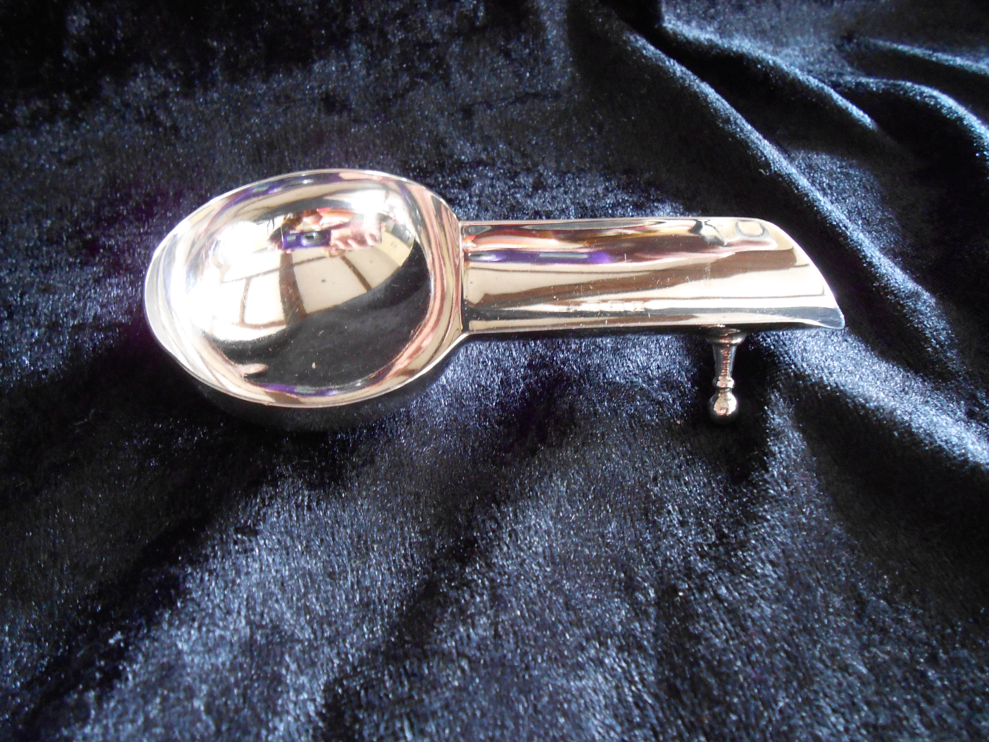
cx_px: 494
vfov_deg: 46.8
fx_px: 857
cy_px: 371
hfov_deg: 60.0
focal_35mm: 30
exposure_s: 1/6
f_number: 3.8
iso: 400
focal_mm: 5.3
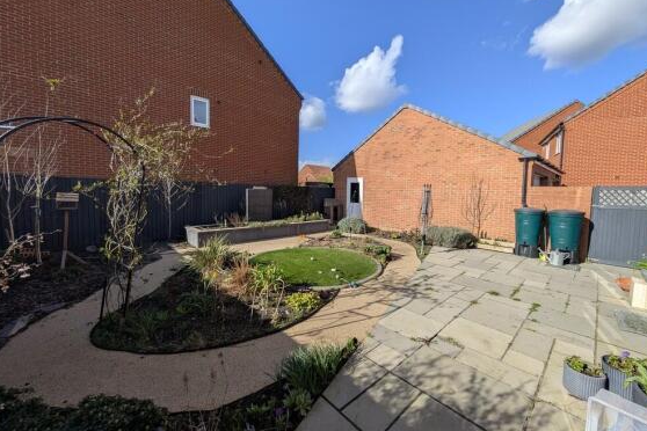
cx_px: 332
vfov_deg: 85.3
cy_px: 202
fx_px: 234
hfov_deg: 108.3
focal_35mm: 13
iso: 53
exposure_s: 1/3077
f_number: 1.7
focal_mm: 2.02
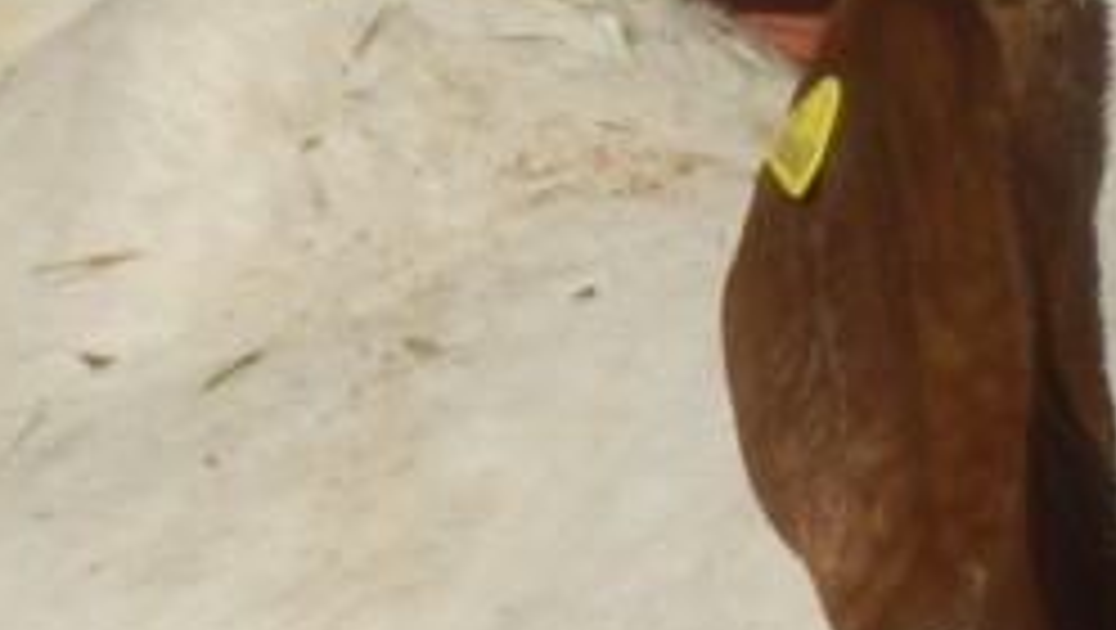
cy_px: 567
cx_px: 594
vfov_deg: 3.1
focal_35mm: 390
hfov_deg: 5.5
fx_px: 11551
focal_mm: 19.6
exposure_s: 1/1000
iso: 80
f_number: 5.5
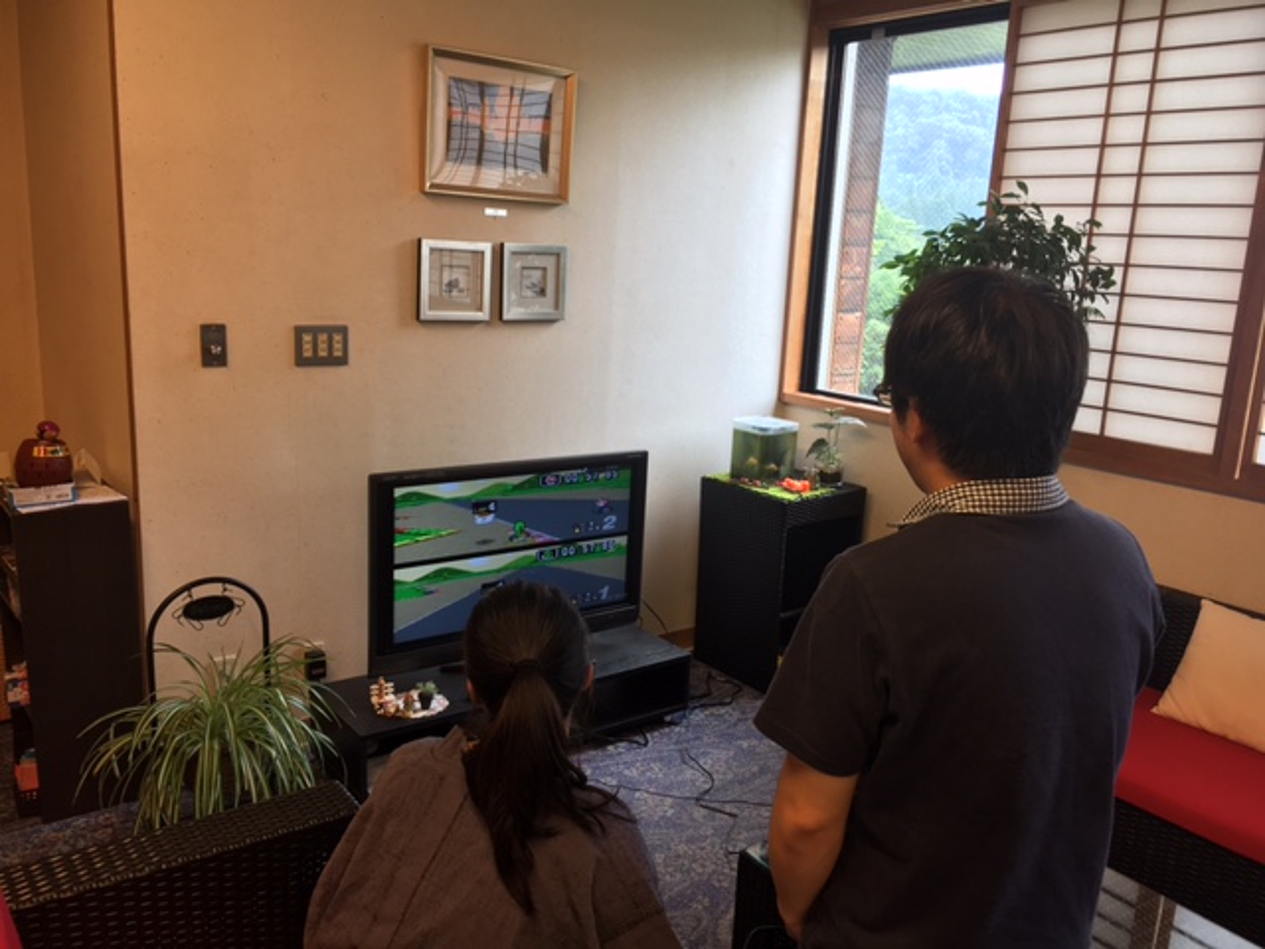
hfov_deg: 61.7
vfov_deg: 48.2
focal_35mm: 29
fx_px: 1060
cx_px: 632
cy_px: 474
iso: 32
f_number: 2.2
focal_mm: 4.15
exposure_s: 1/40
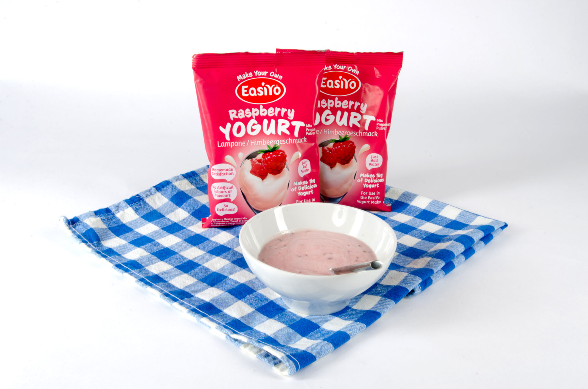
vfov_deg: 31.8
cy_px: 194
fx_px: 685
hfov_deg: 46.5
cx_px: 294
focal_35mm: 42
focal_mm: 28
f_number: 16
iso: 100
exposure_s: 1/125
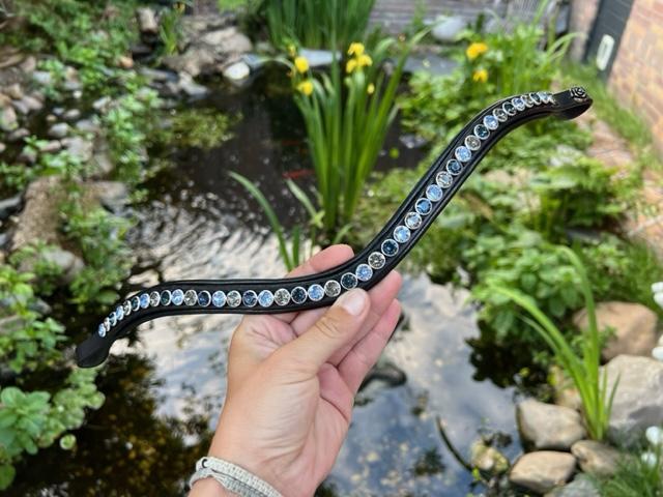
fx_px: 498
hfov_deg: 67.3
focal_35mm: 26
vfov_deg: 53.1
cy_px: 248
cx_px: 332
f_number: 1.5
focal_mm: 5.7
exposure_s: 1/121
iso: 125
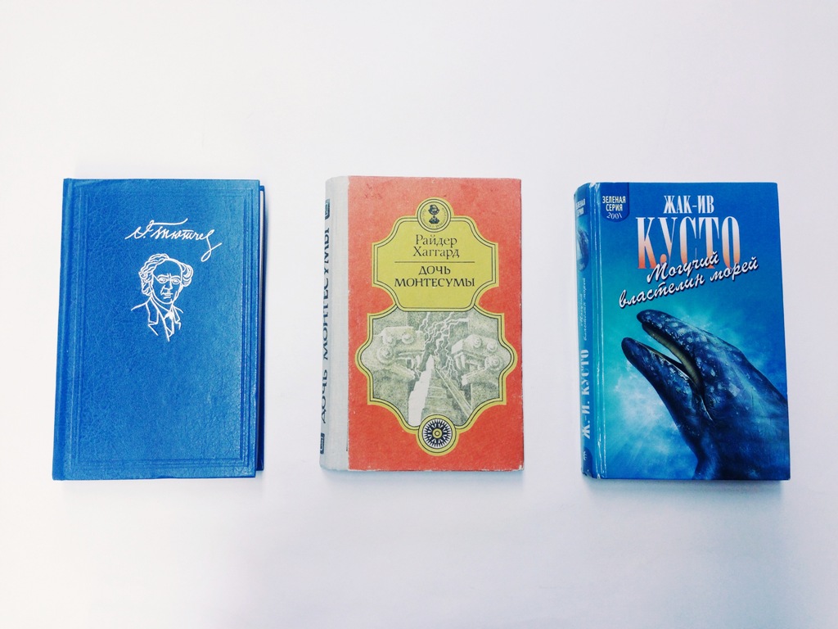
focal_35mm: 33
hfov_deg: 55.4
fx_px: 799
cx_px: 419
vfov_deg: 42.9
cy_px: 314
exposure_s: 1/40
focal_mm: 4.12
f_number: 2.4
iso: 64
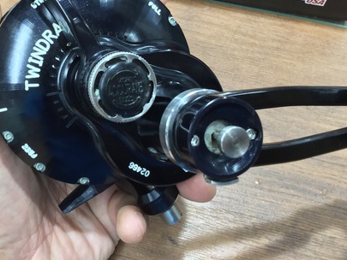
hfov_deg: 38.3
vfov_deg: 29.6
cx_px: 105
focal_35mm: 49
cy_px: 98
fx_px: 491
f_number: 2.4
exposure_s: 1/30
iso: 100
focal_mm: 3.3
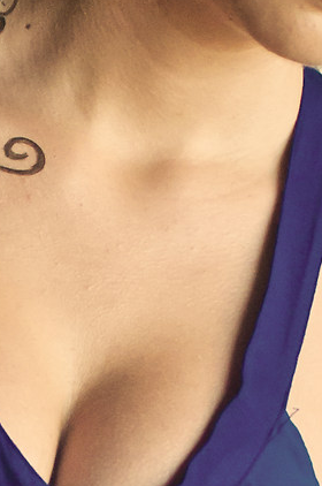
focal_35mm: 307
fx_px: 4132
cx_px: -85
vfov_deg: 6.6
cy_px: 694
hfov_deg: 4.4
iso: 800
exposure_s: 1/250
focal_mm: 36
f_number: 4.5
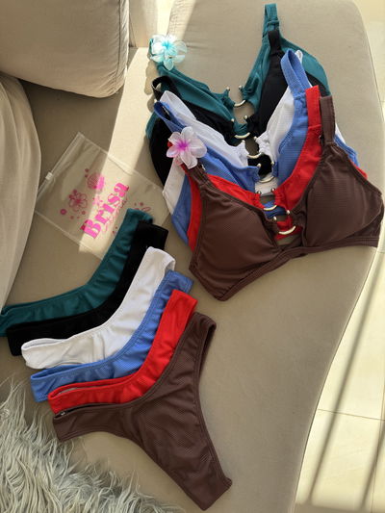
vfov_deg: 71.6
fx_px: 356
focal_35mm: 24
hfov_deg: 56.8
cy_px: 256
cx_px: 192
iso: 80
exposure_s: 1/558
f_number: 1.78
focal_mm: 6.76
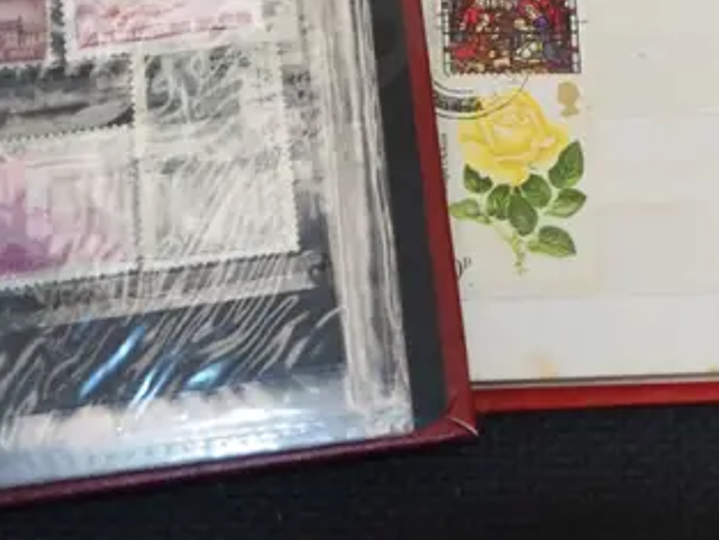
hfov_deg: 19.7
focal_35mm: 98
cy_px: -188
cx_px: 641
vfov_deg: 14.4
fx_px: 2036
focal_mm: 15
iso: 1600
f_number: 5.6
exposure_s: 1/200
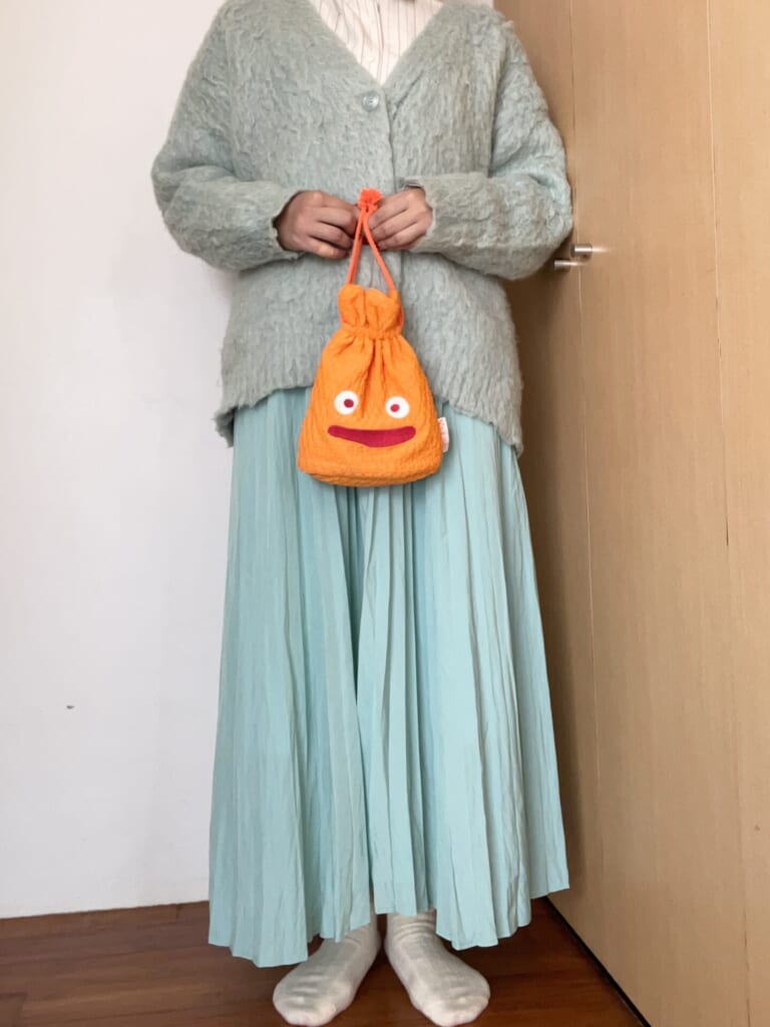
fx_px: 890
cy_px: 514
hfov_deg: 46.8
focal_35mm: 30
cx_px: 385
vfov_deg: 60.0
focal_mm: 2.71
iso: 100
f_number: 2.2
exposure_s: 1/92
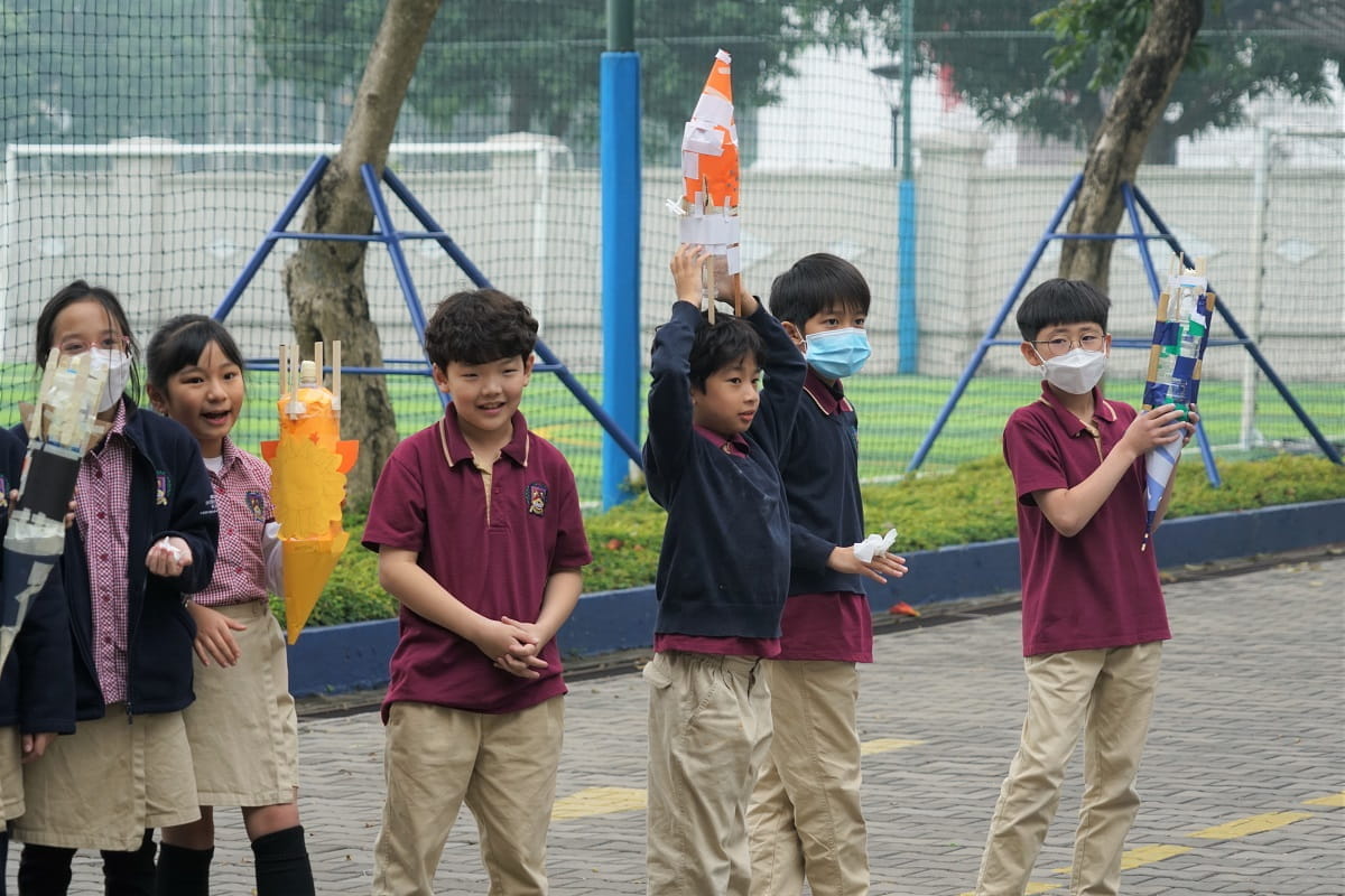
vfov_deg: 11.2
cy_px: 448
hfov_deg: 16.8
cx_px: 672
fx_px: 4558
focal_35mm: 122
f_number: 6.3
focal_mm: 122
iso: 640
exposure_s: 1/160
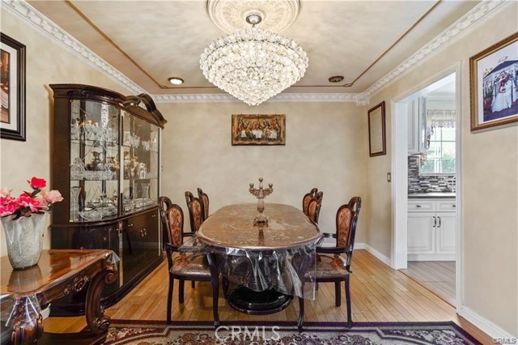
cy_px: 172
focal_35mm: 16
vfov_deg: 73.7
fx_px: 230
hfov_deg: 96.8
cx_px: 259
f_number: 5.6
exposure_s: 1/10
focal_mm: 16
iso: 250
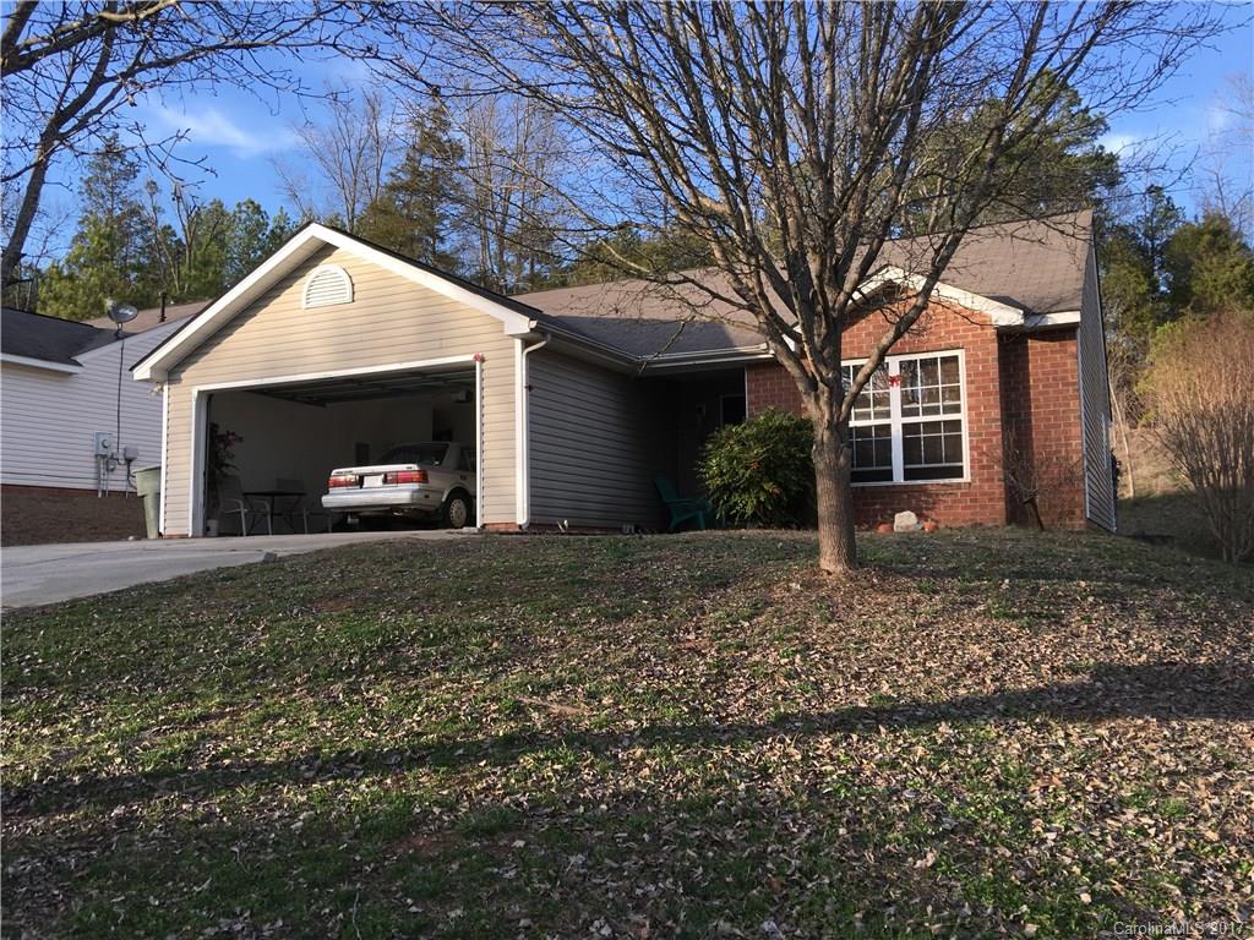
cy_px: 470
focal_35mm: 29
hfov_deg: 61.7
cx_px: 627
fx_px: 1051
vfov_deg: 48.2
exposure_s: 1/452
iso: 25
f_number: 2.2
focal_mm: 4.15
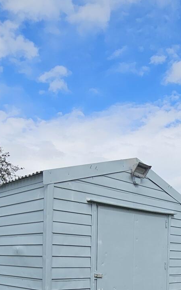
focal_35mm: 38
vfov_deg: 46.3
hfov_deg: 33.5
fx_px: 300
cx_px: 103
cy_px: 263
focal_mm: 2.2
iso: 50
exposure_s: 1/2937
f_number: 2.2
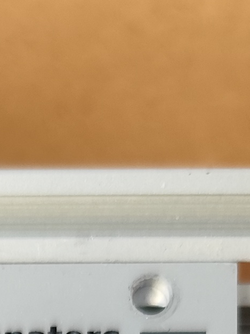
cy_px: 1022
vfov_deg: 9.8
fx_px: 1445
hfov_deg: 9.7
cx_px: -87
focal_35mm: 150
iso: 320
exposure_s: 1/100
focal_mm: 6.14
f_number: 1.65
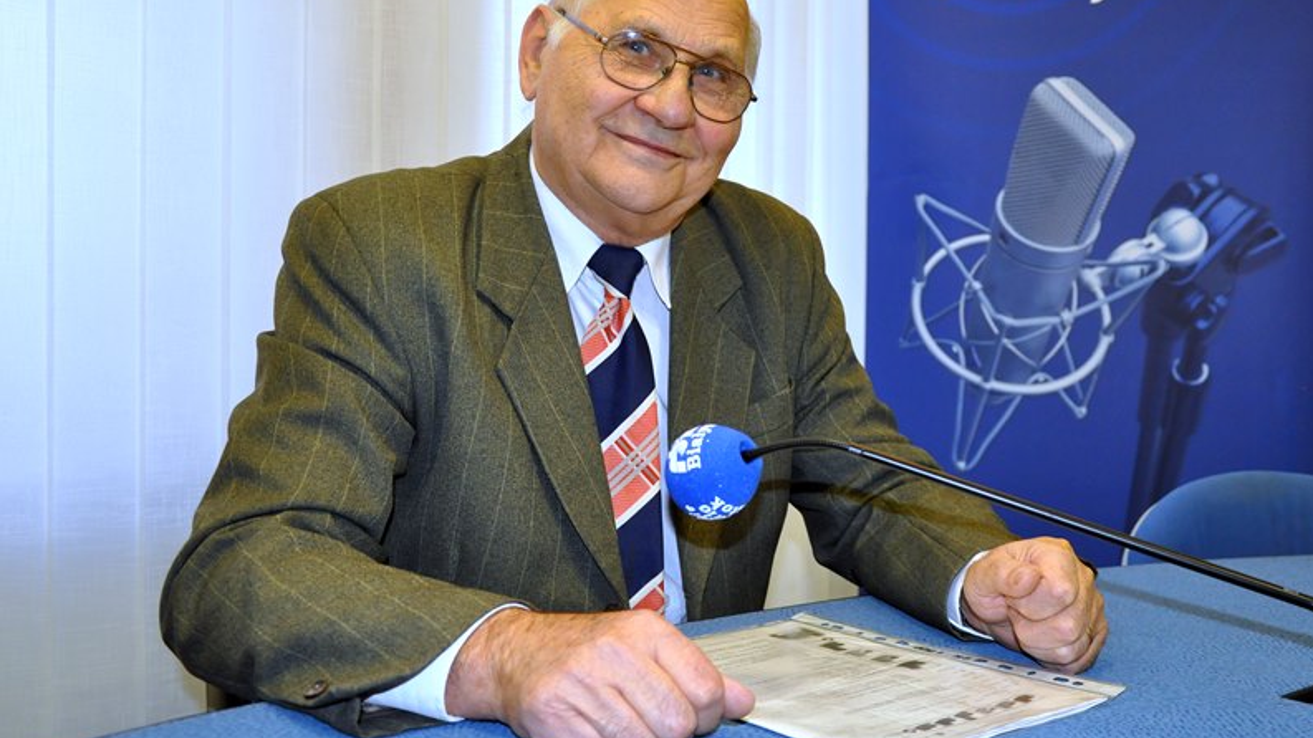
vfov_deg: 31.2
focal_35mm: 38
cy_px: 345
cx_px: 661
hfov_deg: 52.8
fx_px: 1323
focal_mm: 24
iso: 800
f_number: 3.8
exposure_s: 1/60
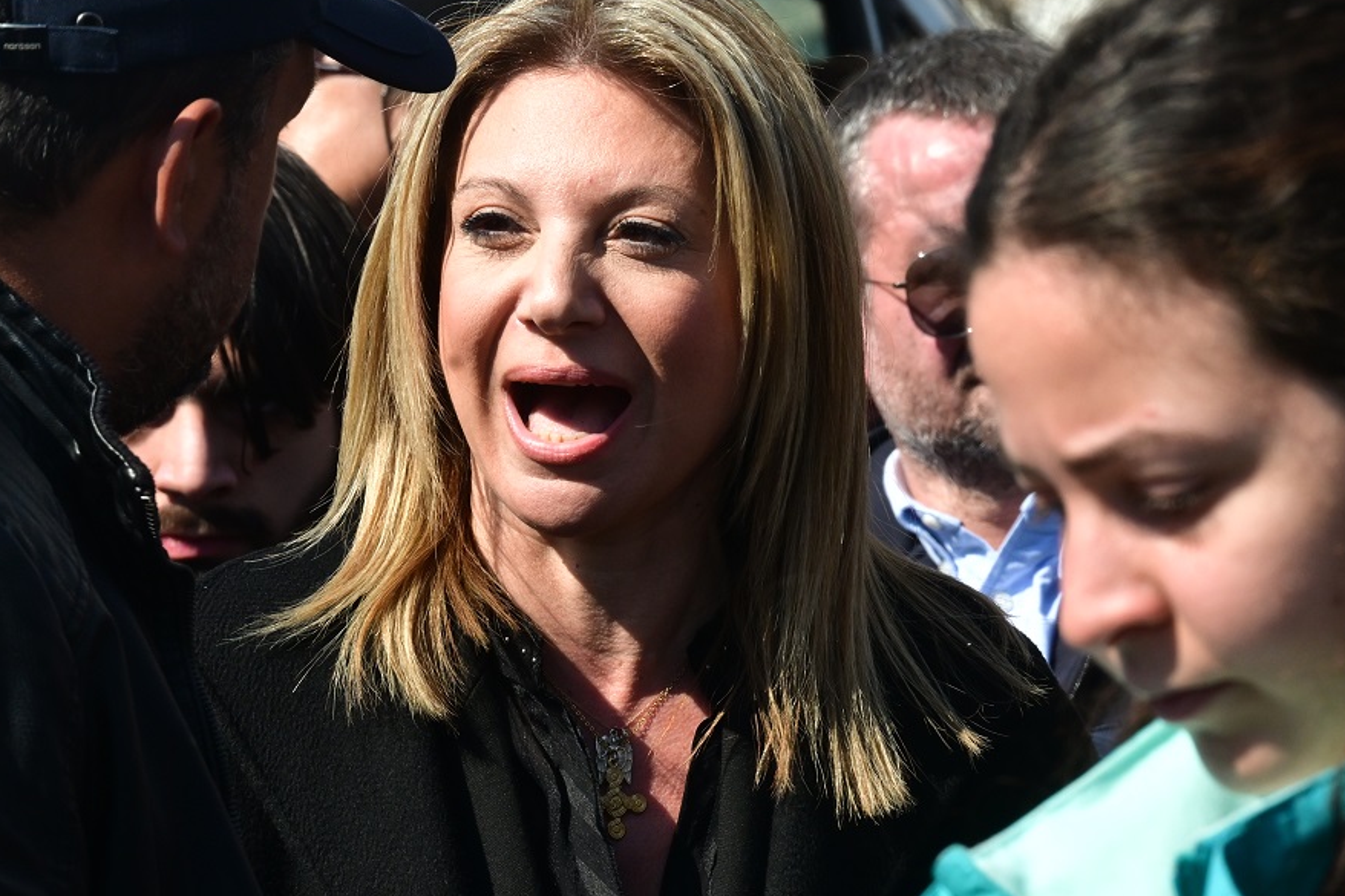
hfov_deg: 6.0
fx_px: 12924
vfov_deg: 4.0
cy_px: 409
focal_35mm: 346
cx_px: 545
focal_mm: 165
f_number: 14
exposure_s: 1/640
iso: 800
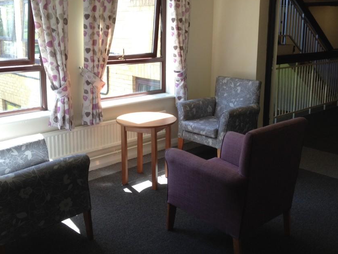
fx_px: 420
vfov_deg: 33.5
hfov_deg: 43.8
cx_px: 168
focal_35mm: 43
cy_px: 99
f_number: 2.4
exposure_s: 1/120
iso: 64
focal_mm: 4.28
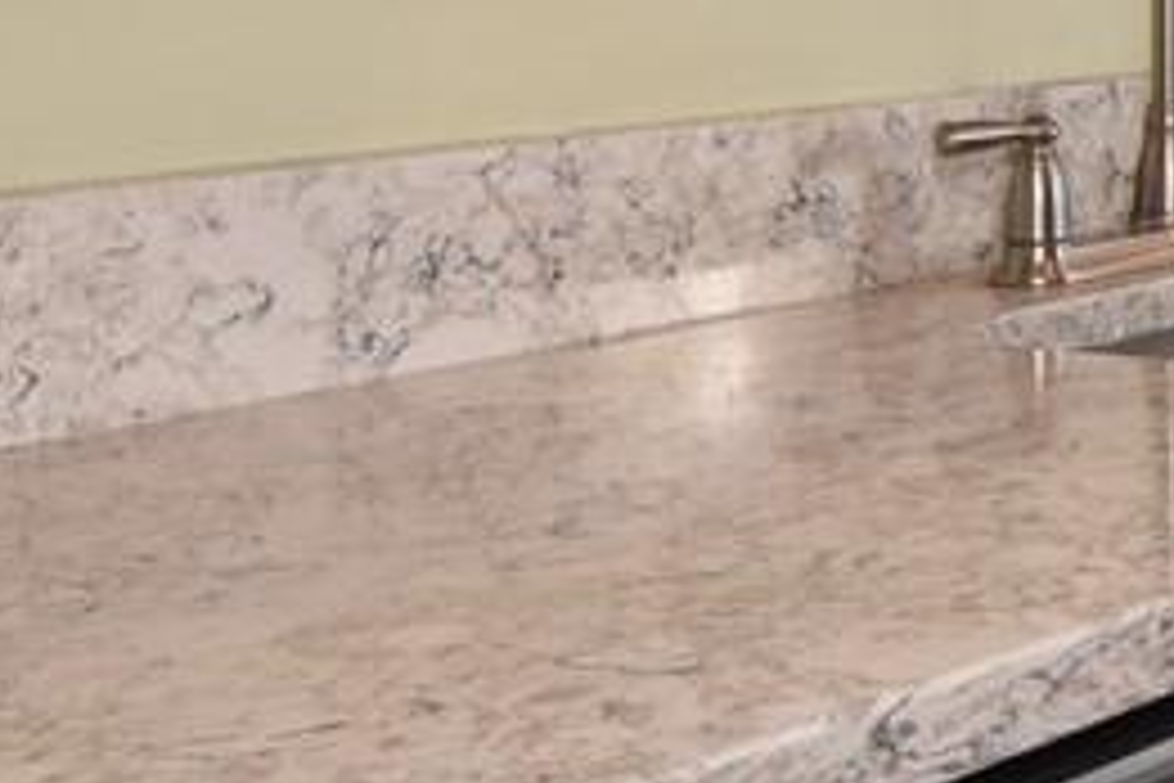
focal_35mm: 75
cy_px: -140
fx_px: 2446
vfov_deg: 17.4
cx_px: 1916
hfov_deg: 21.2
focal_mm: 12
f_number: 11
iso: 640
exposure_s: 1/30
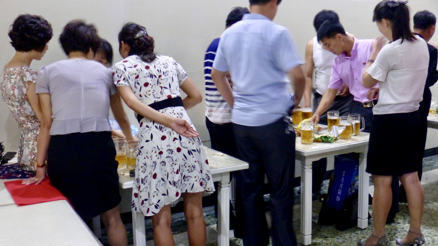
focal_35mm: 43
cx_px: 219
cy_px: 111
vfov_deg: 27.7
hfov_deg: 47.4
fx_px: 499
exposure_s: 1/4
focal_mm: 6.9
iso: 640
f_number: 3.9
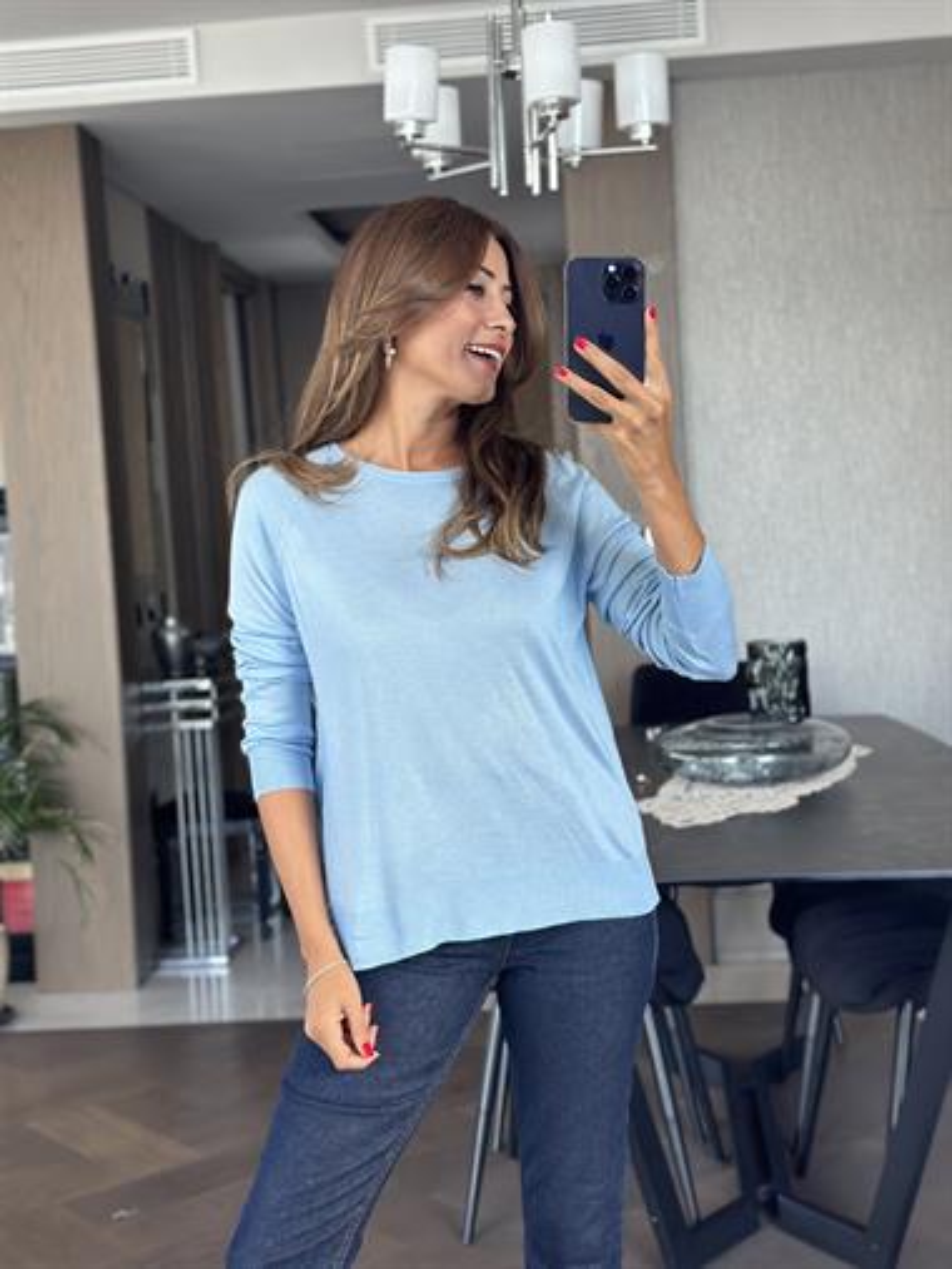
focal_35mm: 48
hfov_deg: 30.3
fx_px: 1759
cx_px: 476
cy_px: 634
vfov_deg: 39.6
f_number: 1.78
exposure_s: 1/75
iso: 125
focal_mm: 6.86
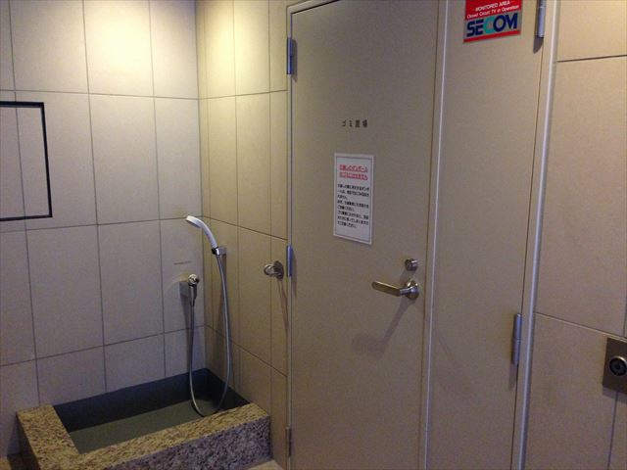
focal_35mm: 33
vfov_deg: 42.9
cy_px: 235
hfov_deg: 55.4
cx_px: 314
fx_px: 598
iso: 400
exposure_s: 1/20
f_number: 2.4
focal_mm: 4.12
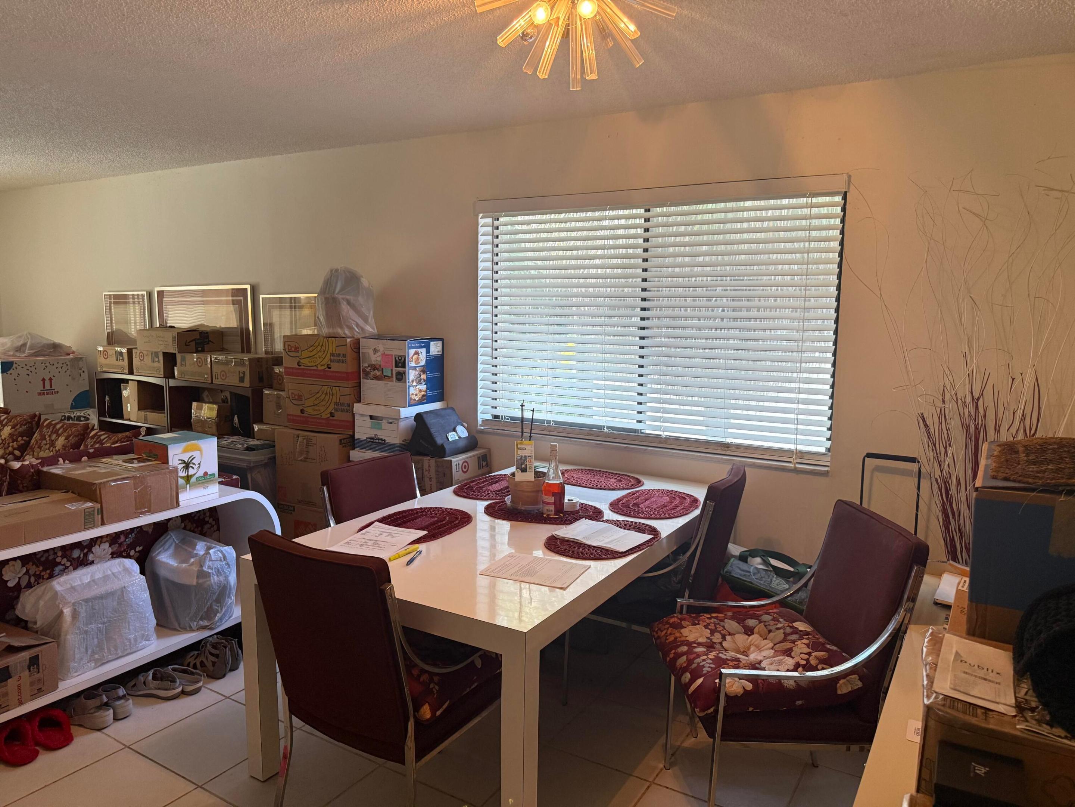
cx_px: 538
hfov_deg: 71.6
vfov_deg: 56.8
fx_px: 745
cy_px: 404
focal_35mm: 24
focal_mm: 6.76
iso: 250
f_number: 1.78
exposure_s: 1/60
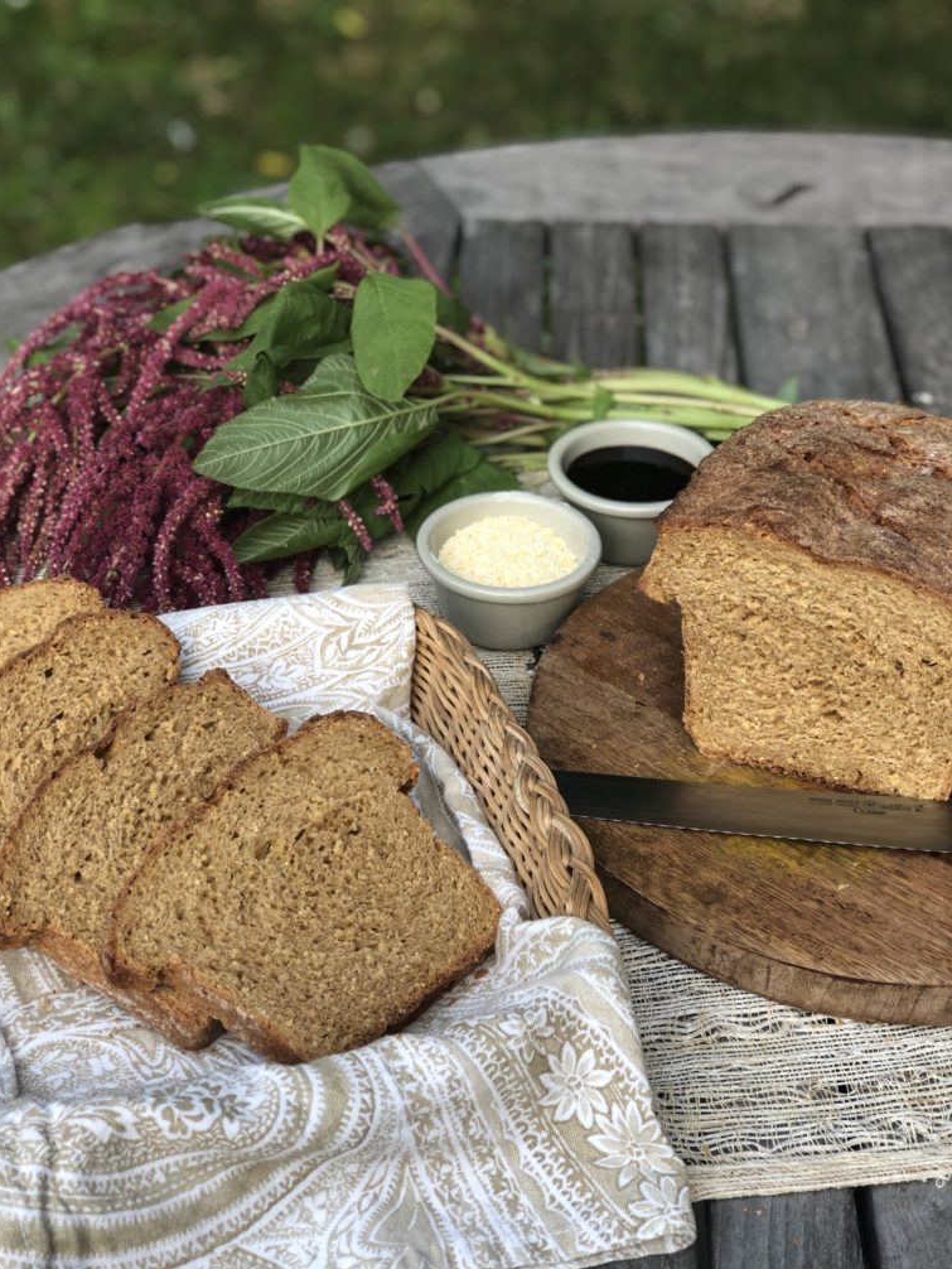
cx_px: 469
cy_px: 636
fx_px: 2126
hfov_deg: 25.2
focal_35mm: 58
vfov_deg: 33.2
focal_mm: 6.6
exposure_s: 1/60
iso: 32
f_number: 2.8
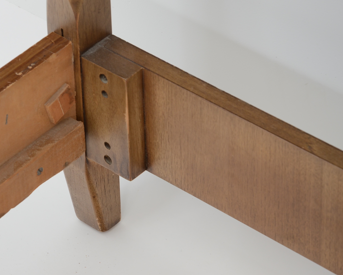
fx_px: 2190
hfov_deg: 9.0
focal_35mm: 216
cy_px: 109
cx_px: 116
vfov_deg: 7.2
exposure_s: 1/100
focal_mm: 105
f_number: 7.1
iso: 320
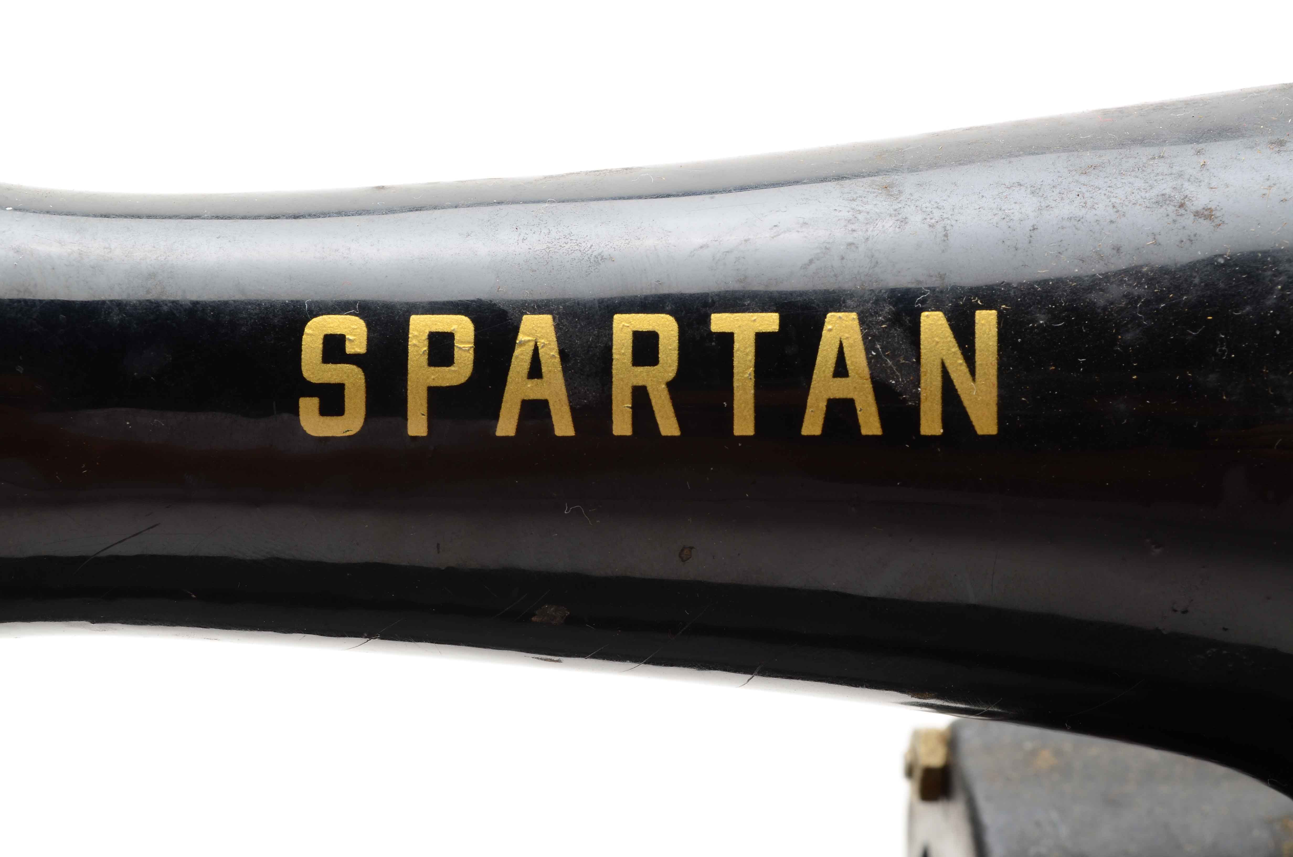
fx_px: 2957
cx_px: 646
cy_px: 428
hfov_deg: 24.7
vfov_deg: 16.5
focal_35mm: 82
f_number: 18
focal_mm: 55
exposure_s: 1/160
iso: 100
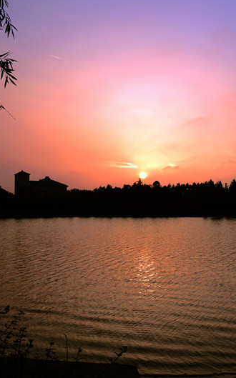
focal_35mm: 37
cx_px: 167
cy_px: 188
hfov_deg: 33.9
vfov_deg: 52.8
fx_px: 381
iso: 100
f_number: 6.3
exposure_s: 1/160
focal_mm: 24
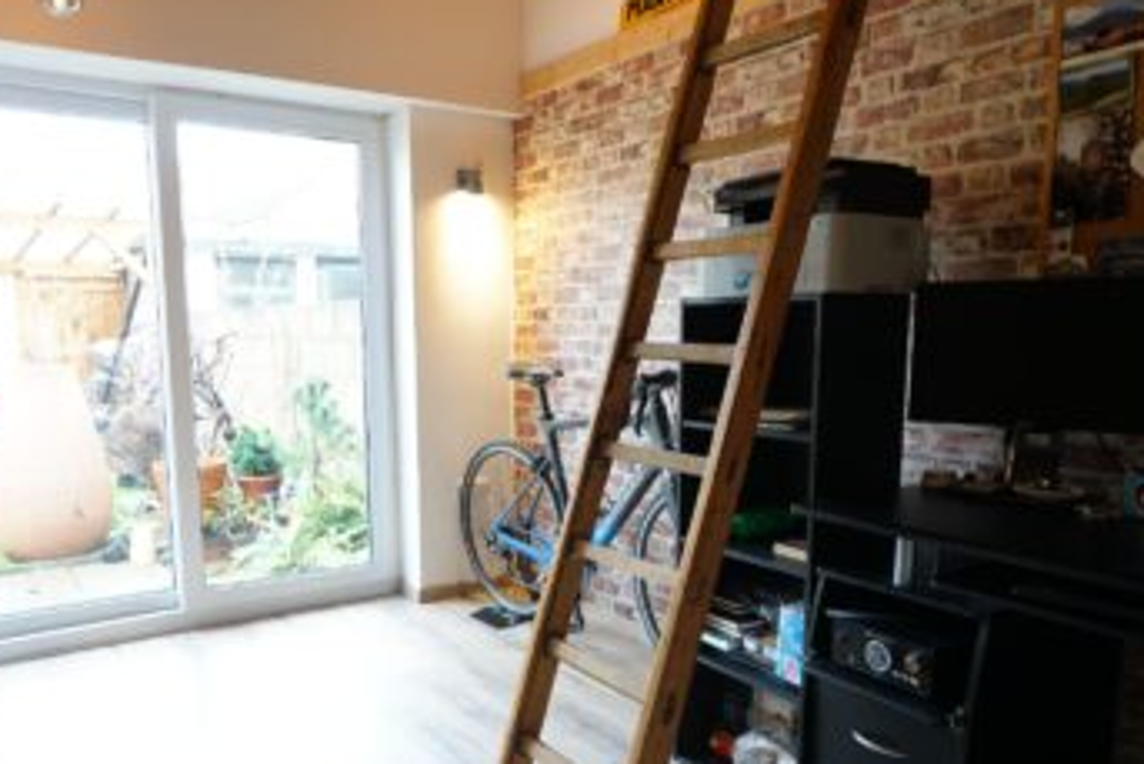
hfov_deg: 65.3
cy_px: 460
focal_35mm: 28
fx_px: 890
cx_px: 524
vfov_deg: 46.2
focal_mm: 16
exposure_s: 1/20
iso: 500
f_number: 5.6
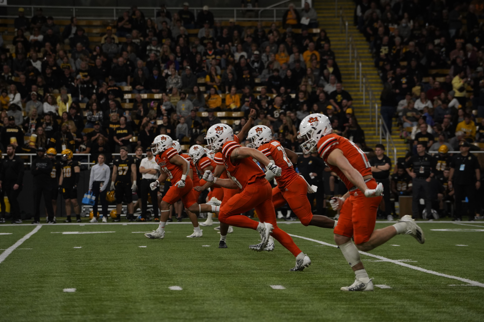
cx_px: 242
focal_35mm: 171
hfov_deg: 12.0
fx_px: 2299
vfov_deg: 8.0
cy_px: 161
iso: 3200
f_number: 5
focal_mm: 171
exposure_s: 1/800
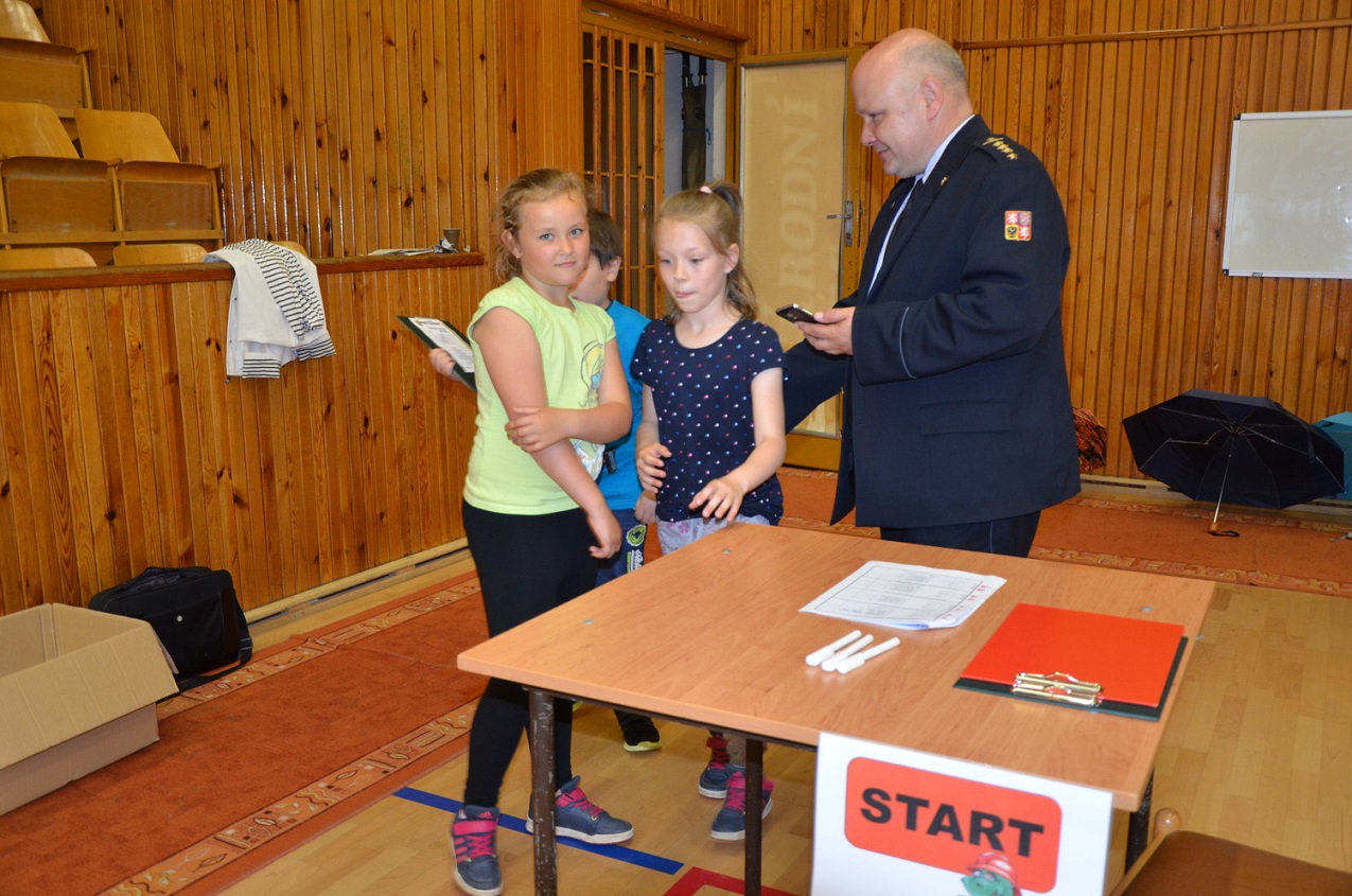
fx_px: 1237
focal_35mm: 33
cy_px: 448
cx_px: 676
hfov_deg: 57.3
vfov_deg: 39.8
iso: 800
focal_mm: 22
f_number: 3.8
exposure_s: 1/60
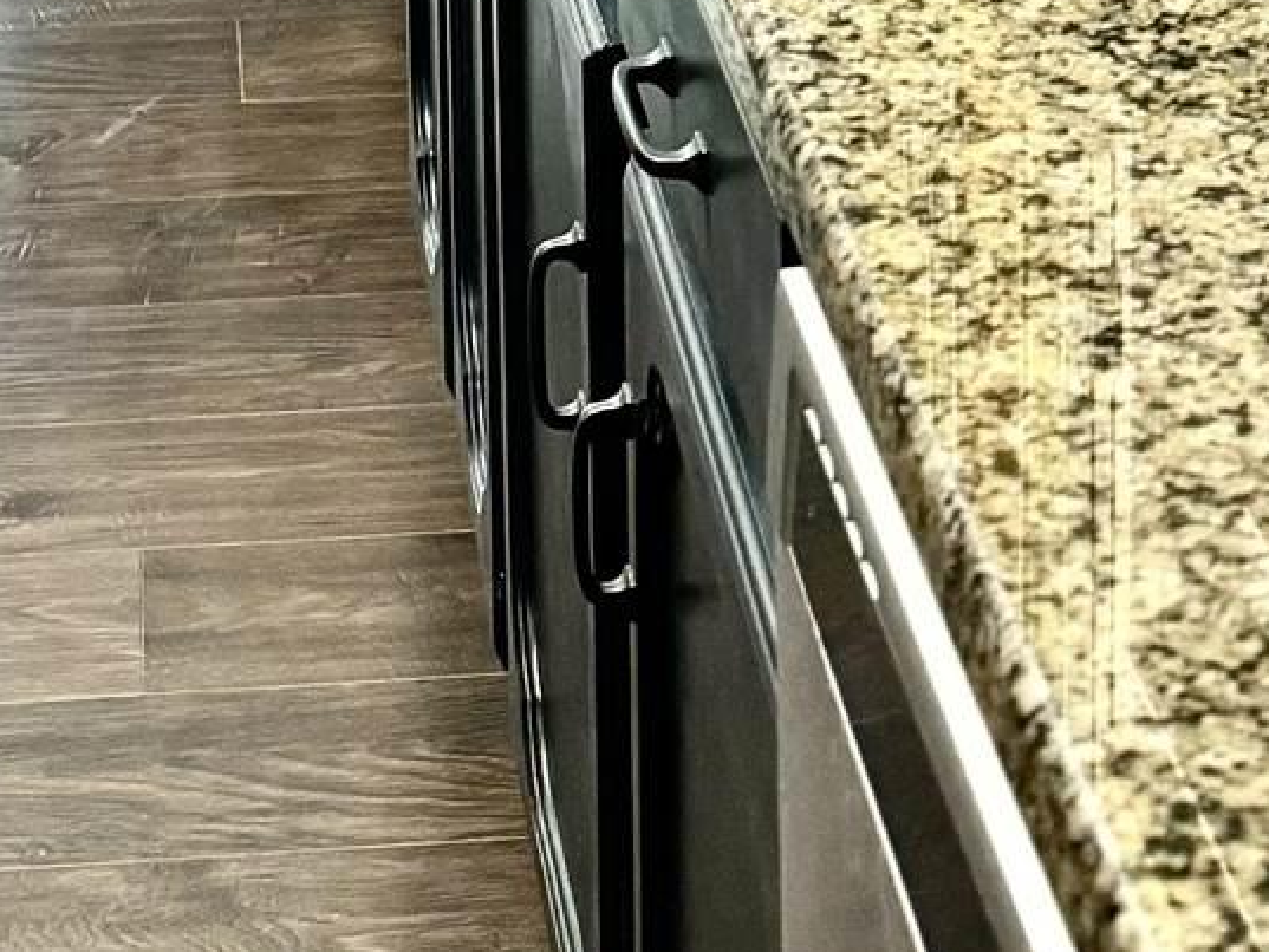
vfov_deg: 12.5
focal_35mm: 103
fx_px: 3777
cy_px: -980
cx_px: 506
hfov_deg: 19.1
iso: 250
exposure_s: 1/60
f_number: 1.78
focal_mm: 6.76
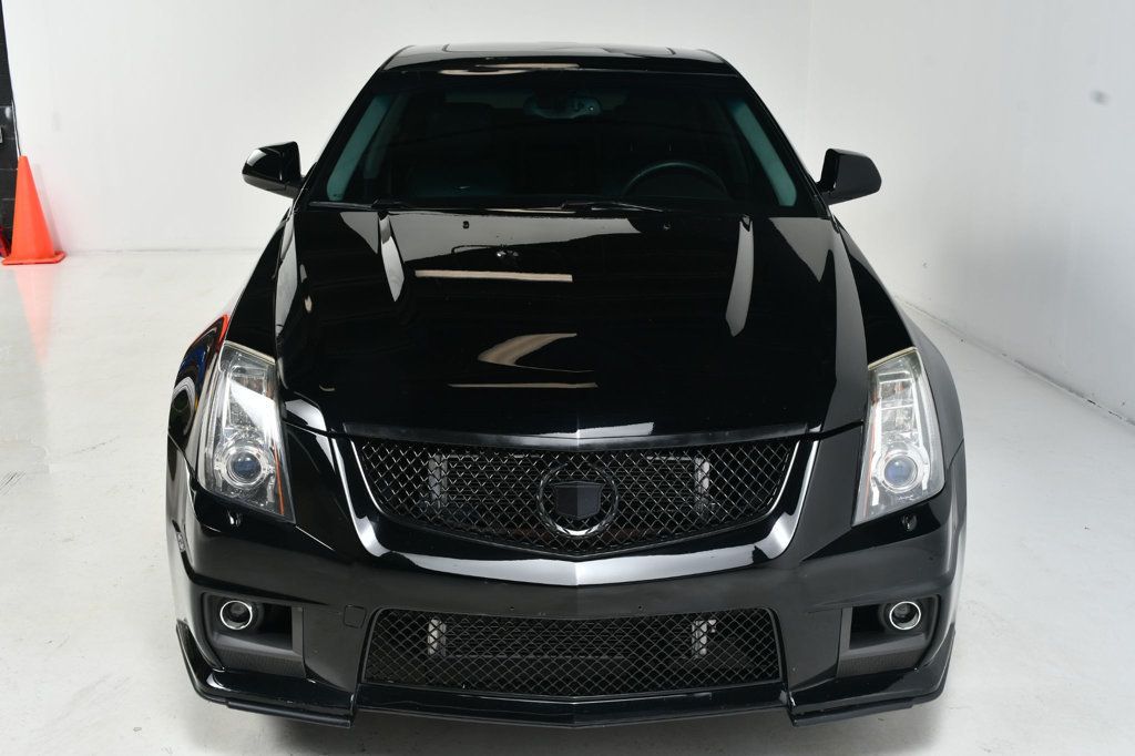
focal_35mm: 39
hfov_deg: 49.6
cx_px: 568
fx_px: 1229
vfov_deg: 34.2
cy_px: 378
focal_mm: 26
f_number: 10
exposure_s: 1/160
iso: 100
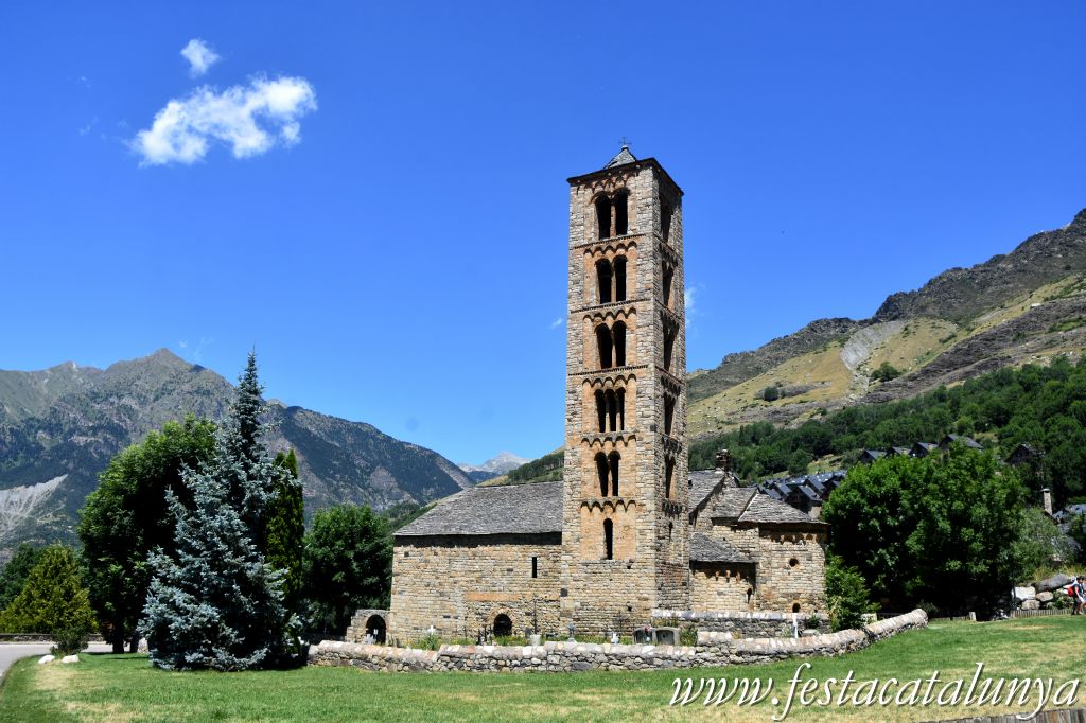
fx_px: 814
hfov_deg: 67.4
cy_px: 362
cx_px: 543
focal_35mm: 27
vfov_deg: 47.9
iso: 250
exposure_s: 1/400
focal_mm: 18
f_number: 10
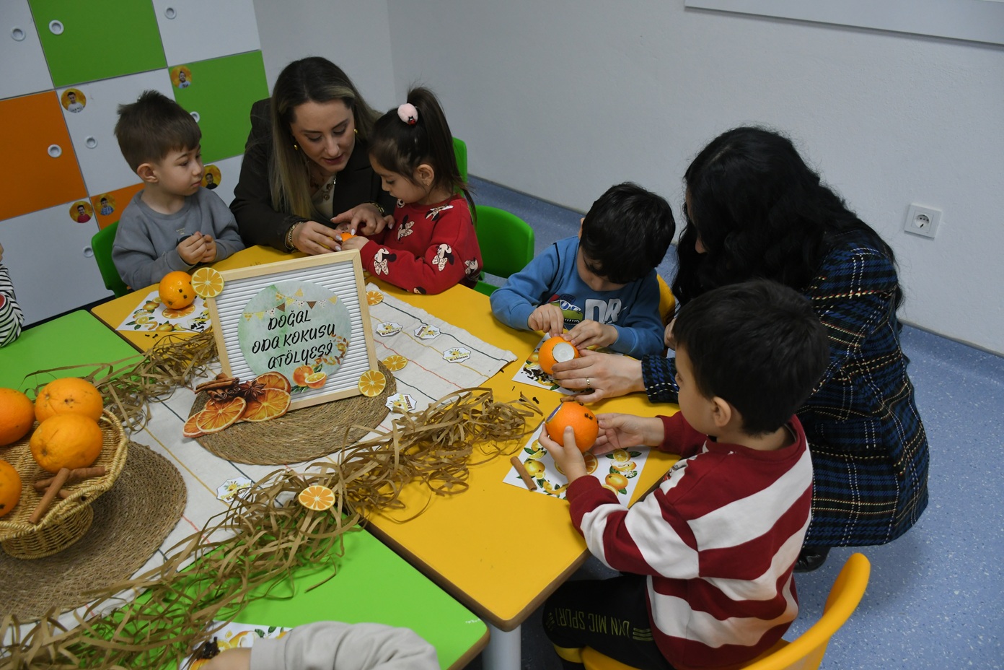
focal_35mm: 27
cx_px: 502
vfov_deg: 47.9
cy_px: 335
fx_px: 753
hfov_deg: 67.4
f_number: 4.5
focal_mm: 18
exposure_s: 1/200
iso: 1250
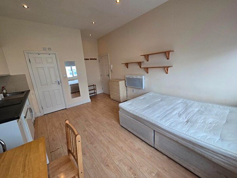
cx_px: 118
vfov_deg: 89.9
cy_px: 89
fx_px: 89
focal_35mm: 13
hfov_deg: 106.2
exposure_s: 1/100
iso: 80
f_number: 2.2
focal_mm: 2.2
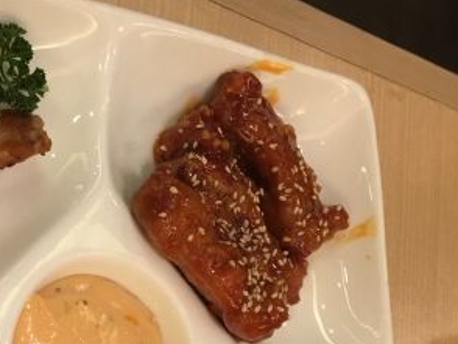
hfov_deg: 27.4
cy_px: 335
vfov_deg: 20.7
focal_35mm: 69
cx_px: 75
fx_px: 914
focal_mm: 4.15
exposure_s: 1/33
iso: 125
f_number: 2.2
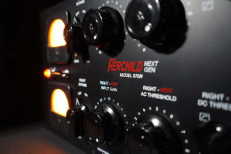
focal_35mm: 28
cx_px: 116
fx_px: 180
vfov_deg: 46.4
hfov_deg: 65.5
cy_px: 77
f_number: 3.5
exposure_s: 1/40
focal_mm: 28
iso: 12800
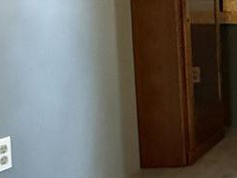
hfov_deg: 19.0
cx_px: 445
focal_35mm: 74
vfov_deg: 19.8
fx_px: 507
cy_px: 48
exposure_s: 1/60
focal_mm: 2.22
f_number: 2.2
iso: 1250
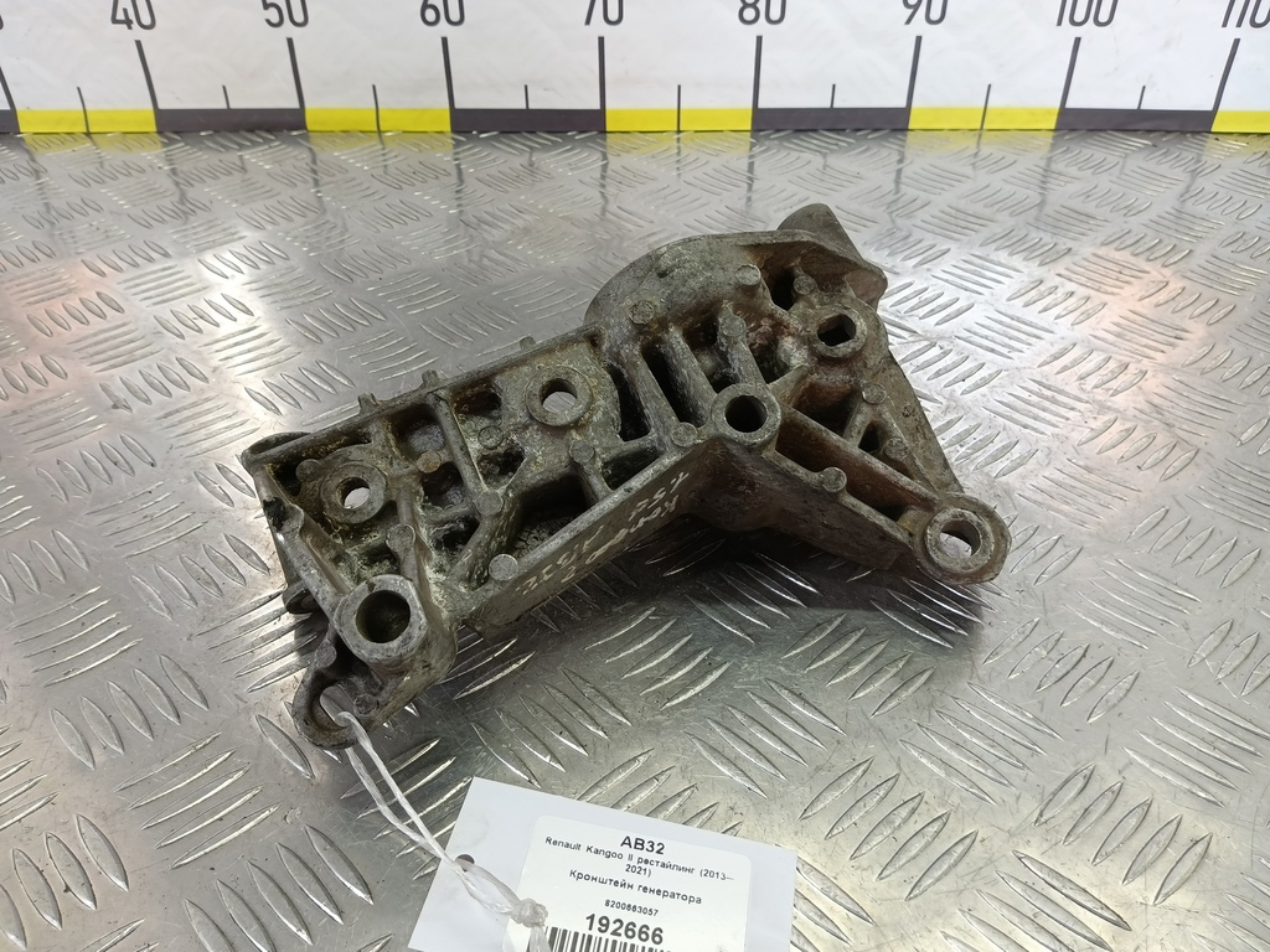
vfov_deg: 58.9
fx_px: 844
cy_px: 476
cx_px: 635
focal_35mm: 23
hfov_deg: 73.9
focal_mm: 4.11
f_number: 1.6
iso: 103
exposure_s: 1/50
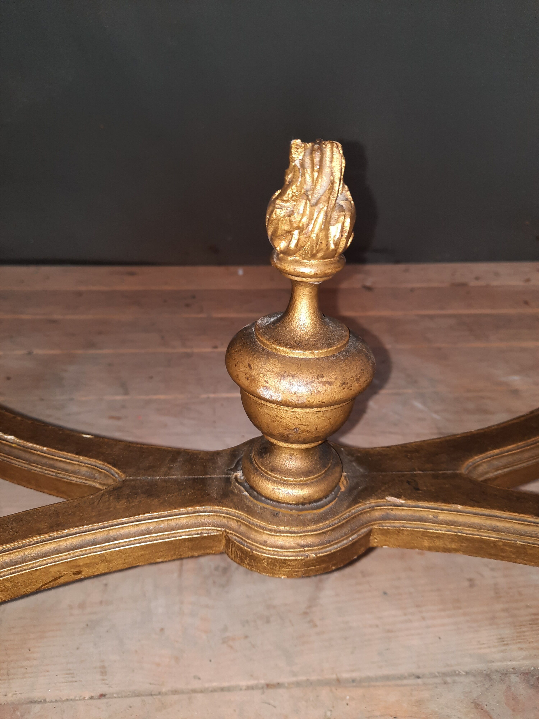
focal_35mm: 25
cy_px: 360
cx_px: 270
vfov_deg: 69.4
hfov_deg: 54.9
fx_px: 519
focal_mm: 4.6
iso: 100
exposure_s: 1/50
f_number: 2
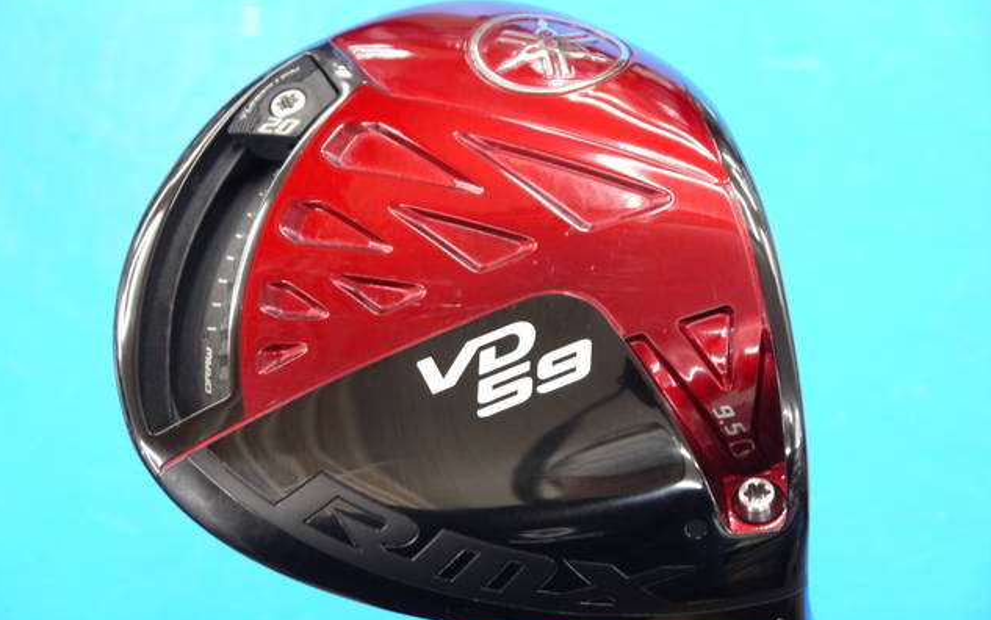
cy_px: 312
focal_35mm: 90
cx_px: 493
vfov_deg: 14.5
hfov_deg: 23.0
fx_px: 2431
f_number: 5.6
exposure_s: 1/40
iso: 800
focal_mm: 42
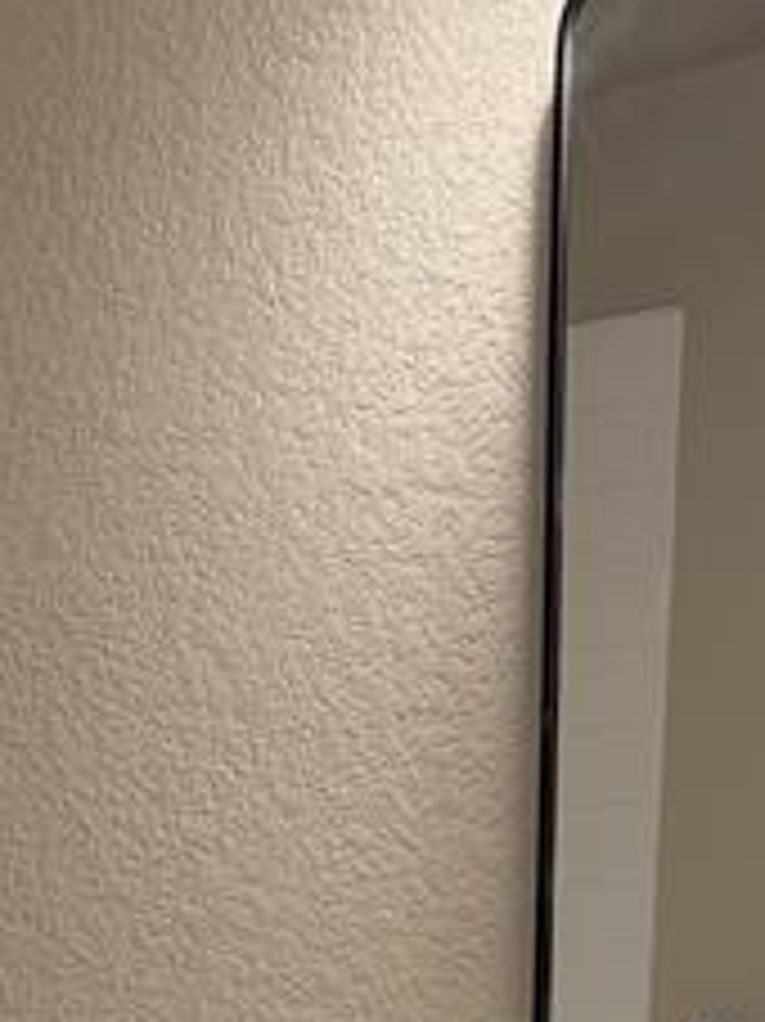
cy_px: 1292
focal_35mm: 88
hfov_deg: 16.3
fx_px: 2595
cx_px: -47
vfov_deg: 20.5
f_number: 1.6
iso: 64
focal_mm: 5.96
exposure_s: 1/60
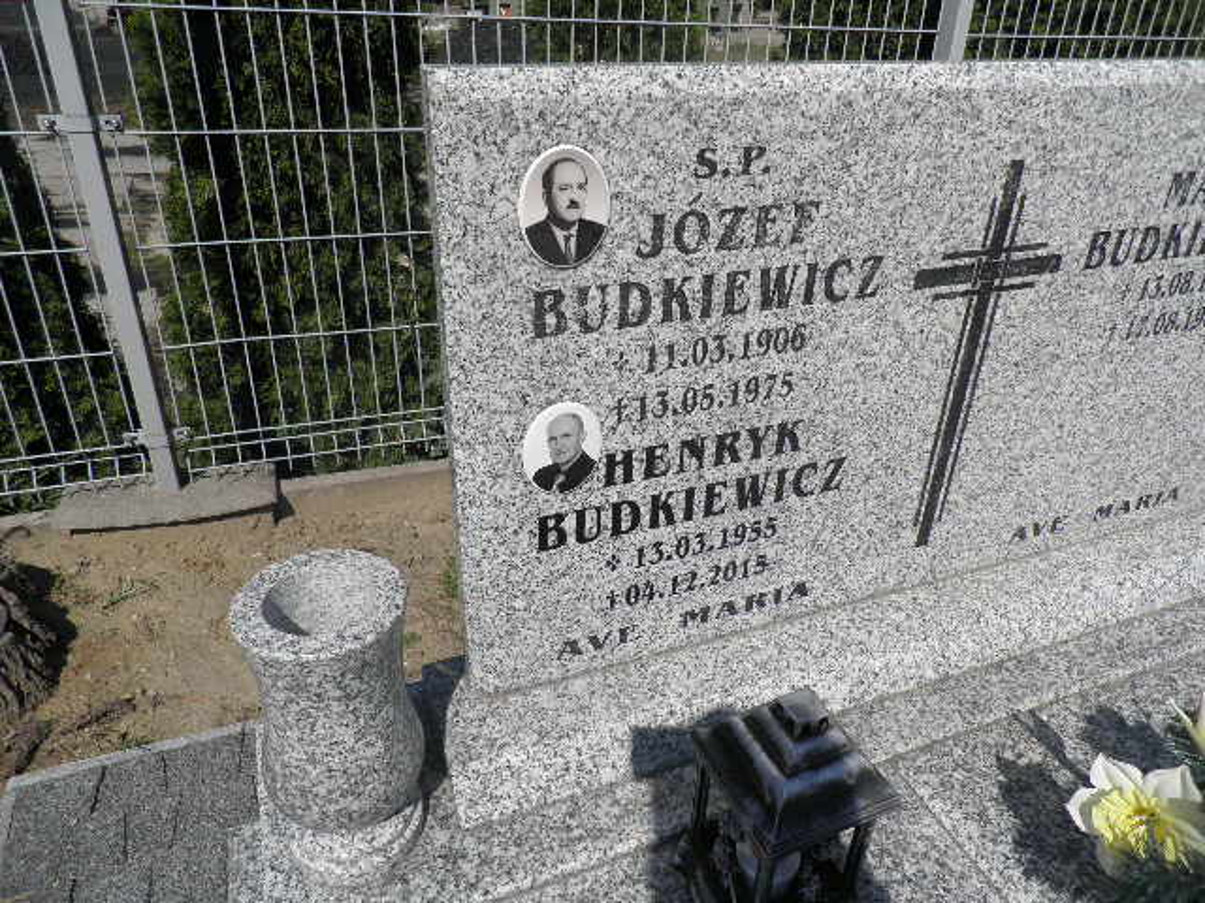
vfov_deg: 56.8
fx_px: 835
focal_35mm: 24
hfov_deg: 71.6
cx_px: 602
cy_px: 452
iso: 64
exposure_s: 1/320
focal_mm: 4.3
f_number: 8.3
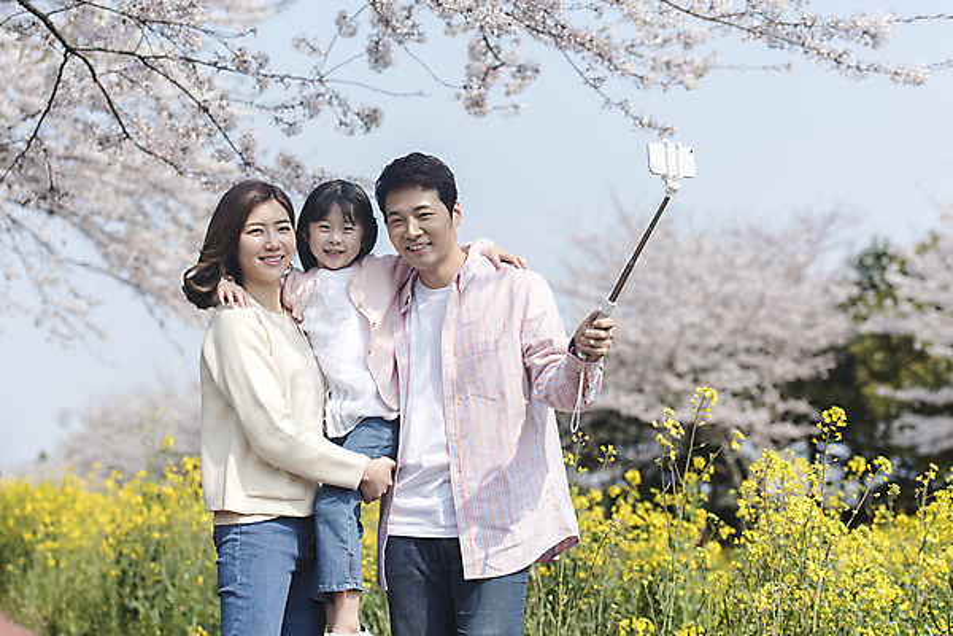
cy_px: 318
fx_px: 1853
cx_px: 476
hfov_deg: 28.8
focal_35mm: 70
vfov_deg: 19.5
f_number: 3.2
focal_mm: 70
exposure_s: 1/1000
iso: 250
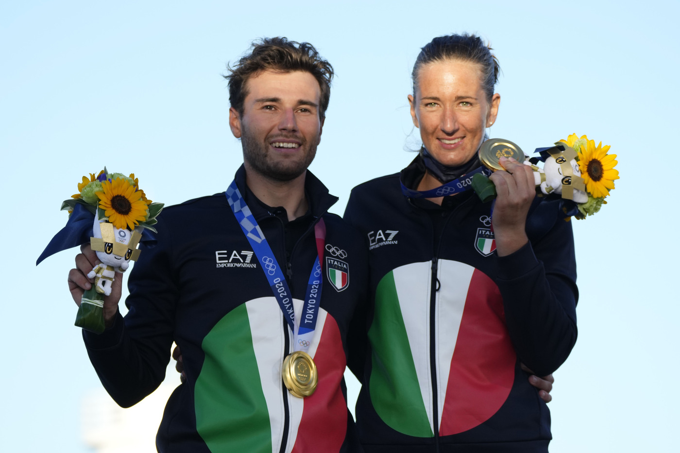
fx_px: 4589
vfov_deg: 5.7
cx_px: 340
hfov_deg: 8.5
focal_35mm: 243
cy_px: 226
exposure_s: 1/1000
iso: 500
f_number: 5.6
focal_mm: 162
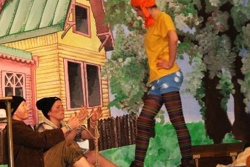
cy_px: 63
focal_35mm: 168
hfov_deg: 12.2
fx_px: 1167
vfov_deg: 8.2
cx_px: 97
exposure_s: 1/125
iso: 400
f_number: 5.6
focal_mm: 70
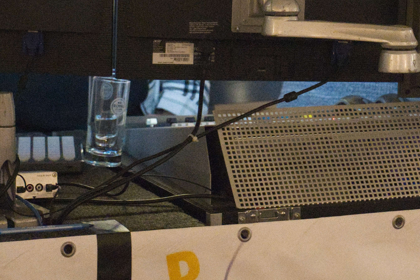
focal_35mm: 160
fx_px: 1867
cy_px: 85
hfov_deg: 12.8
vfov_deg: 8.6
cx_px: 348
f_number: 4
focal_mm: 46
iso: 5000
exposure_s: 1/60
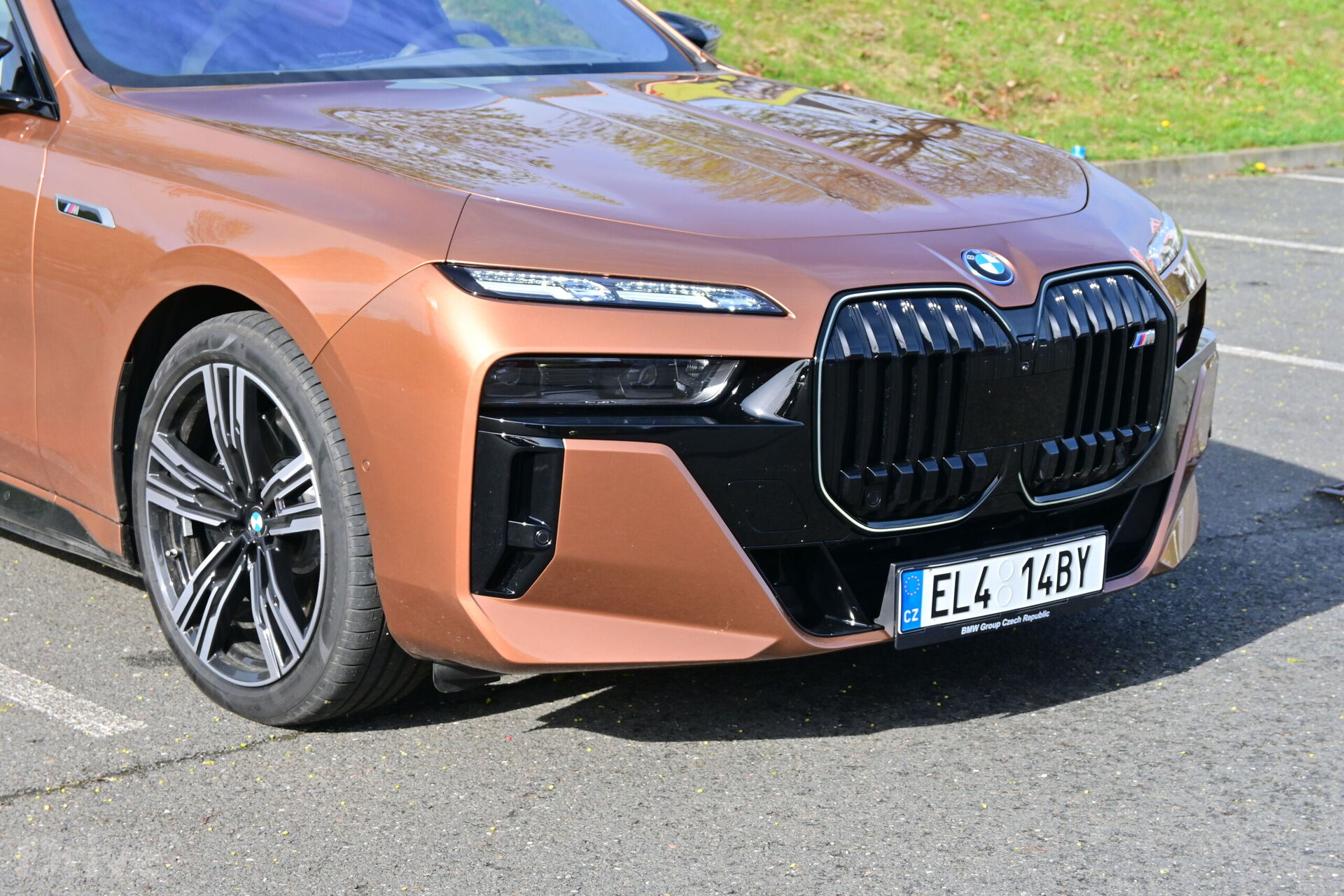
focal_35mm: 75
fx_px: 2800
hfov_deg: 27.0
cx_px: 672
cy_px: 448
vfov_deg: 18.2
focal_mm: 50
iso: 400
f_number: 6.3
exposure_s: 1/1250
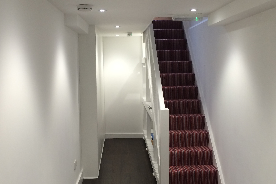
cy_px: 105
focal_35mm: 32
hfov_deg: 58.7
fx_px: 245
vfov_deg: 41.0
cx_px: 141
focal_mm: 4.12
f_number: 2.2
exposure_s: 1/30
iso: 50
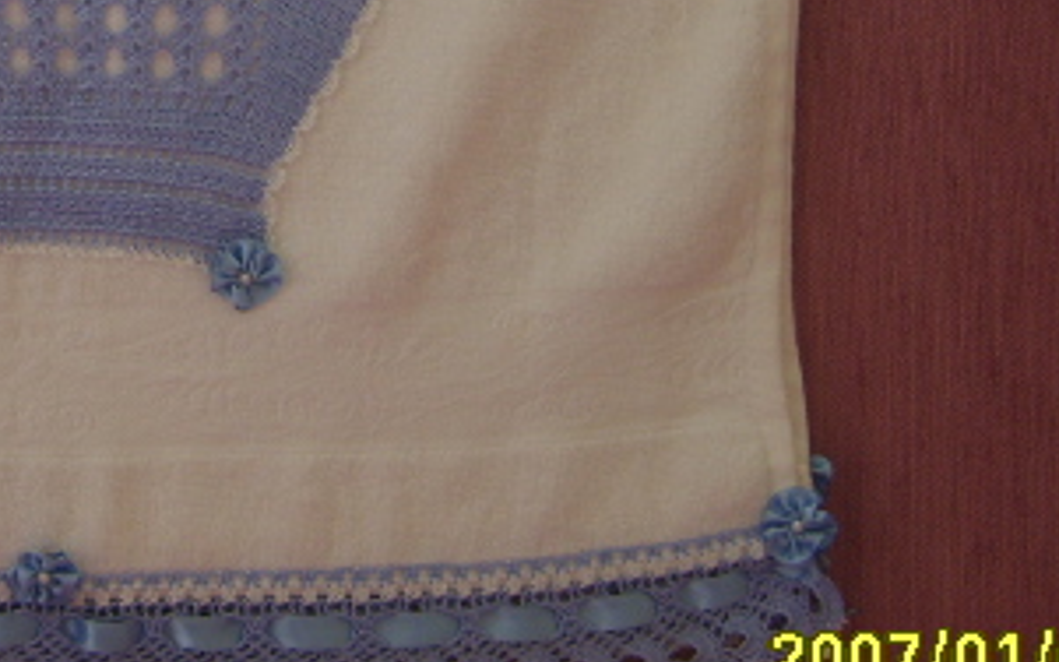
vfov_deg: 16.0
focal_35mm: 79
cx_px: 91
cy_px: -85
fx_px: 2280
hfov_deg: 25.3
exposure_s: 1/60
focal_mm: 5.8
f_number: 2.8
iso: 50
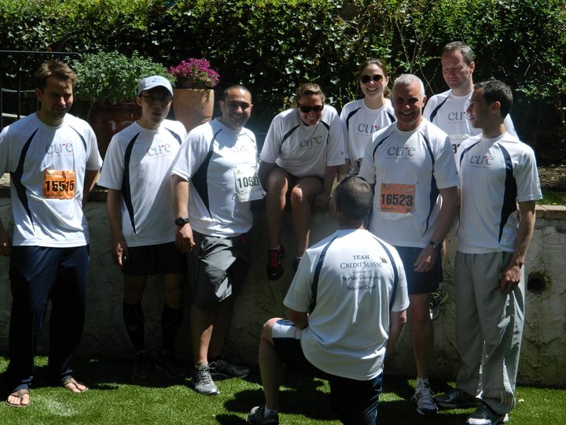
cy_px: 212
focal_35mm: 47
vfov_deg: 30.9
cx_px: 283
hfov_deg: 40.4
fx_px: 768
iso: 80
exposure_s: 1/640
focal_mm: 8.4
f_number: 3.6
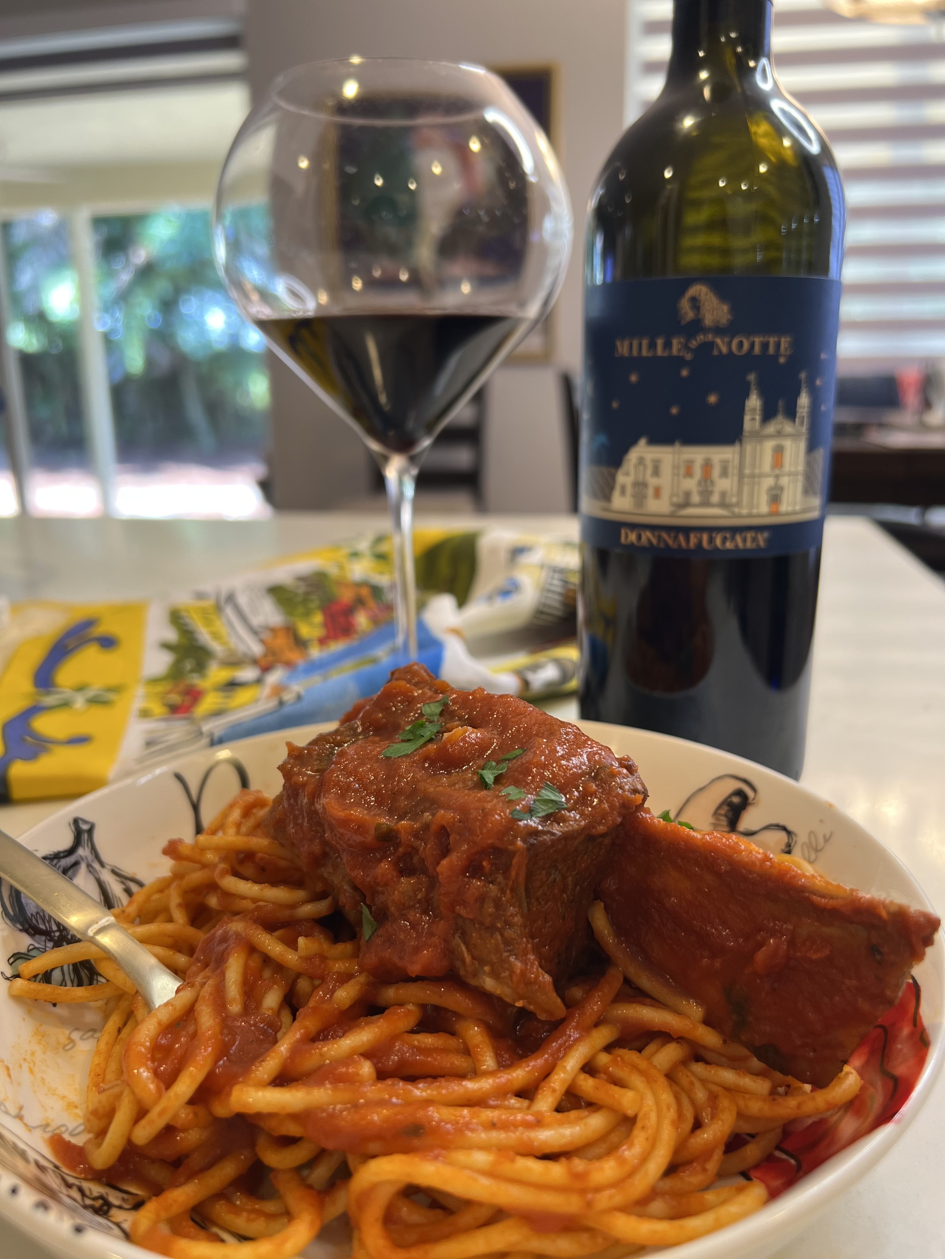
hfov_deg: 53.1
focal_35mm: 26
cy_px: 630
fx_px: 946
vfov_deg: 67.3
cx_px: 472
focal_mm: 5.7
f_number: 1.5
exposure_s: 1/60
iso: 100
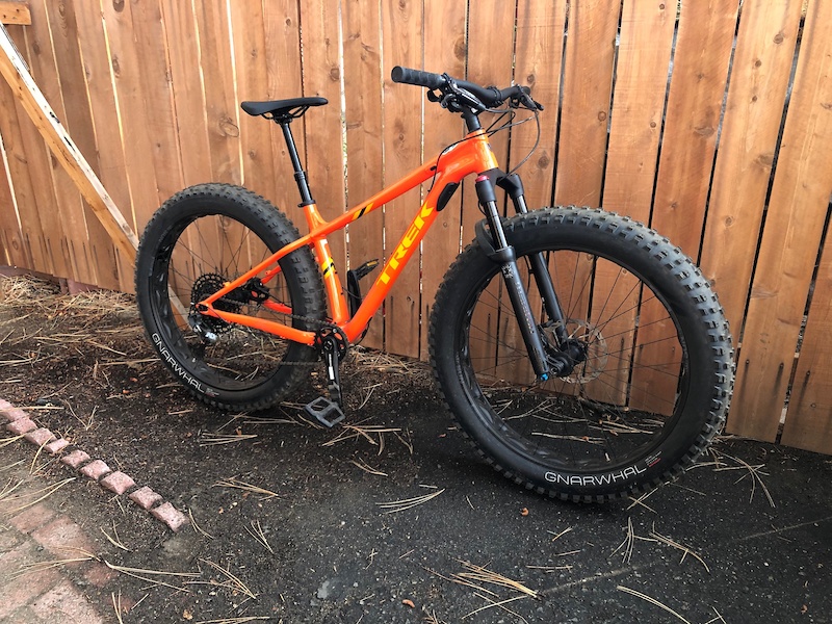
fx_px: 673
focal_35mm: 28
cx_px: 416
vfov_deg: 49.7
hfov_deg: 63.4
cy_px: 312
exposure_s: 1/30
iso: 32
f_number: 1.8
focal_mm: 3.99
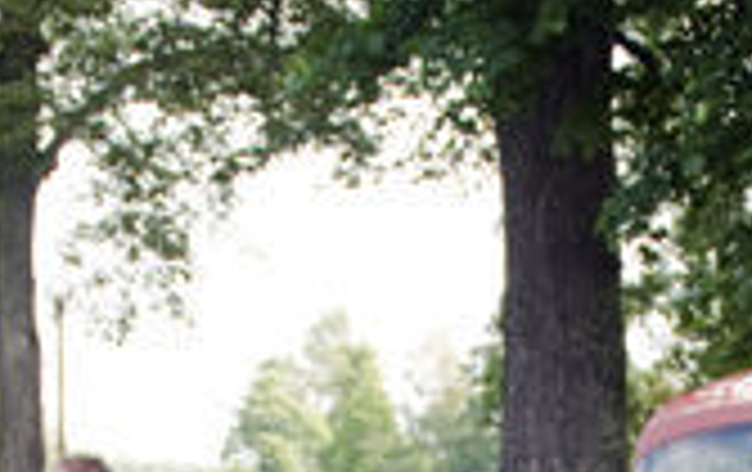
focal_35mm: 146
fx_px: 2996
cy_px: 910
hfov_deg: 14.3
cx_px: 527
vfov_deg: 8.6
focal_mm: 25
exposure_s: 1/400
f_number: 3.8
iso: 640
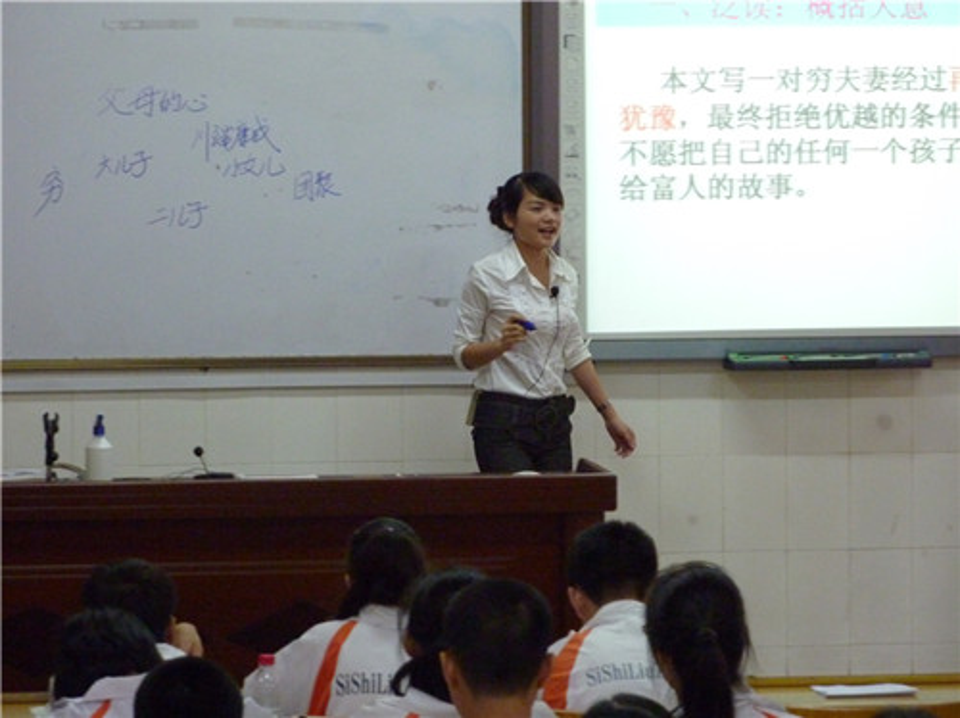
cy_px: 359
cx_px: 480
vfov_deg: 10.8
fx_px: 3796
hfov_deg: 14.4
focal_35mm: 137
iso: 640
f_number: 4.5
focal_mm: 22.5
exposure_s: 1/30
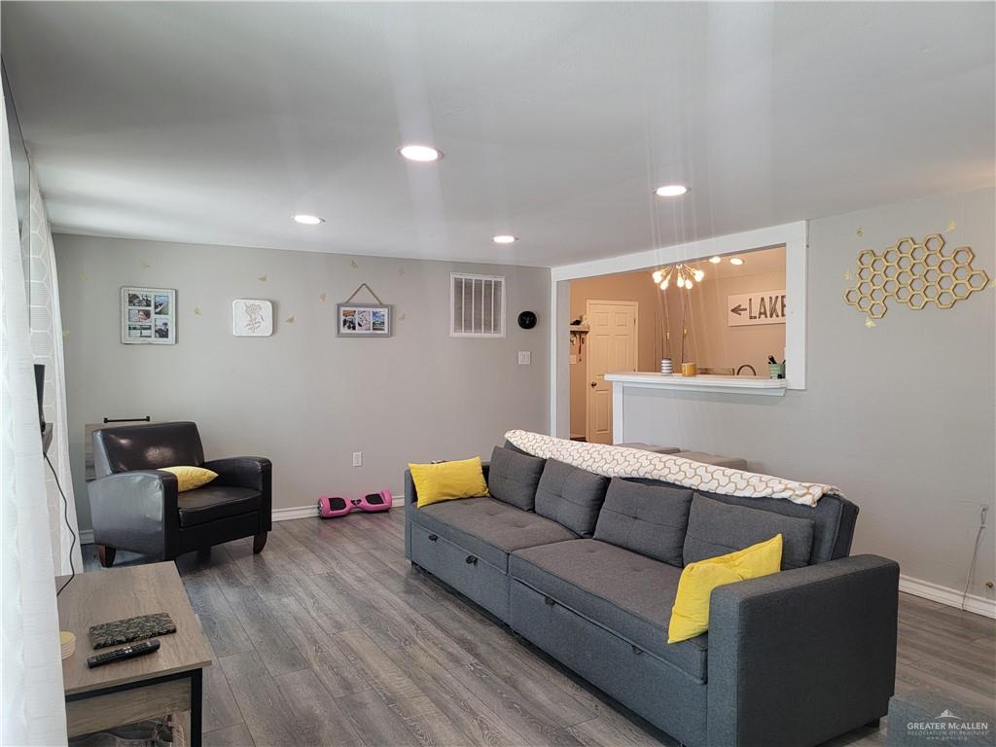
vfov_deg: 56.8
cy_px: 374
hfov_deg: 71.6
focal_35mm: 24
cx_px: 498
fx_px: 691
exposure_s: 1/120
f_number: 1.8
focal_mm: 6.7
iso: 125
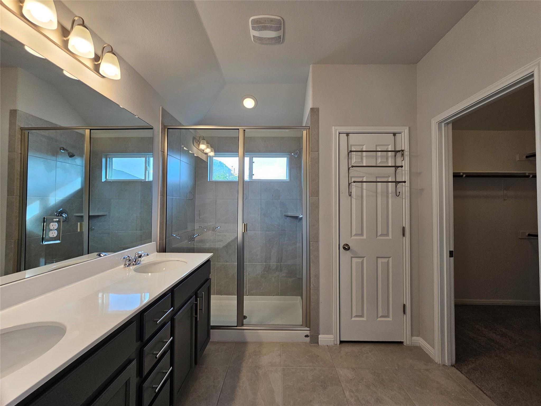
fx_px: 203
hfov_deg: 106.2
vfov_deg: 89.9
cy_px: 203
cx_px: 270
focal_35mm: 13
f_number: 2.2
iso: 64
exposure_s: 1/60
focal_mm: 2.2
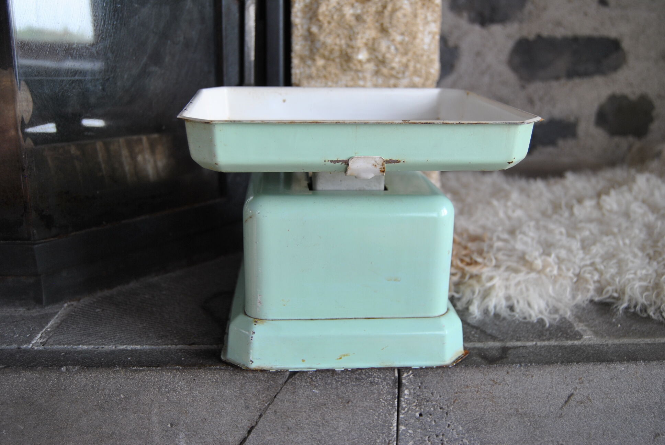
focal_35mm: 34
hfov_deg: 55.0
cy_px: 222
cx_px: 332
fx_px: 638
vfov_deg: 38.5
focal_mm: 23
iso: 200
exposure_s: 1/50
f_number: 3.8
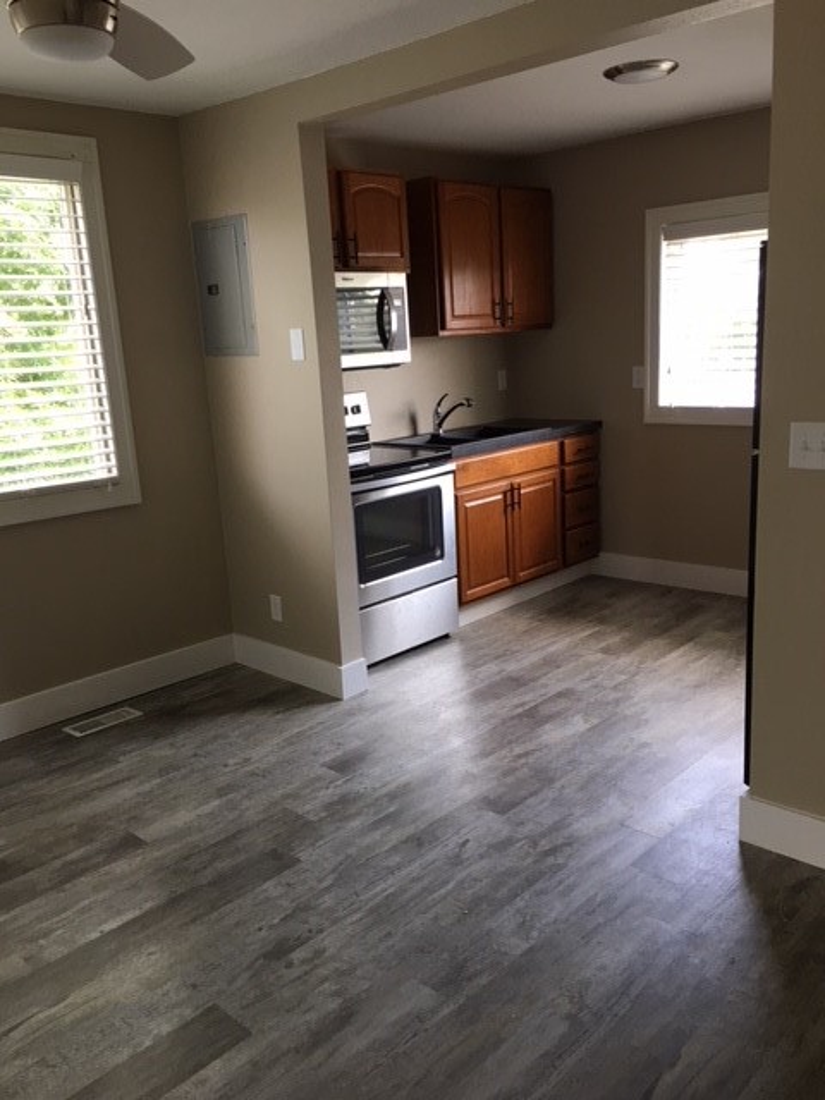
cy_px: 550
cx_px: 412
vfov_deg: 61.7
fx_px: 922
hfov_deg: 48.2
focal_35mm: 29
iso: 25
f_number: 2.2
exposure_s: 1/30
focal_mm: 4.15
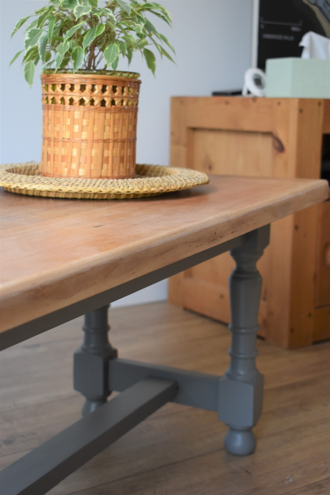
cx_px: 165
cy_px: 248
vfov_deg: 35.1
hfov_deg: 23.8
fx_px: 784
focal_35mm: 57
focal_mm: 38
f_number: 4.8
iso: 800
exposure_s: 1/160
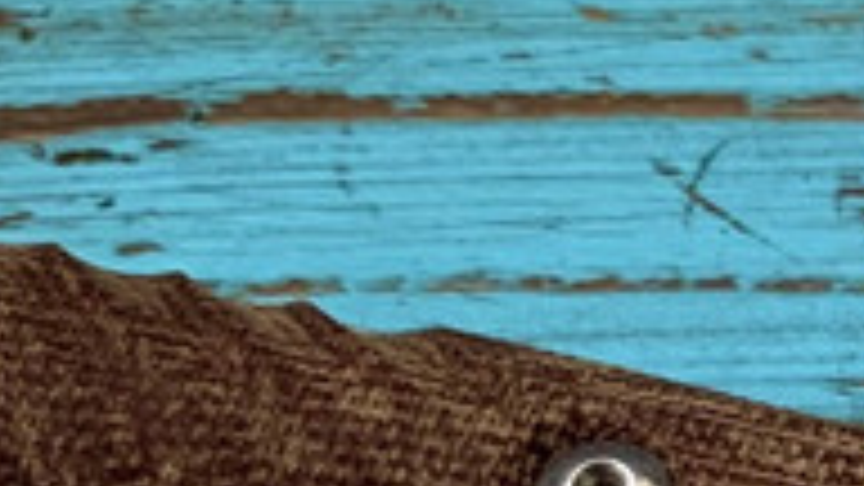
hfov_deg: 12.5
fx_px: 3597
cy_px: 1035
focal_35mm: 157
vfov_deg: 7.4
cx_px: 1568
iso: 100
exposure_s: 1/87
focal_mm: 4.25
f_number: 1.8
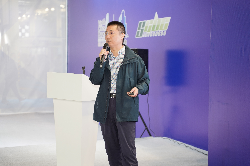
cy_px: 83
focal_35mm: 73
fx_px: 507
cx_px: 125
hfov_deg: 27.7
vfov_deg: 18.7
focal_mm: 73
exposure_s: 1/60
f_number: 2.8
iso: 400
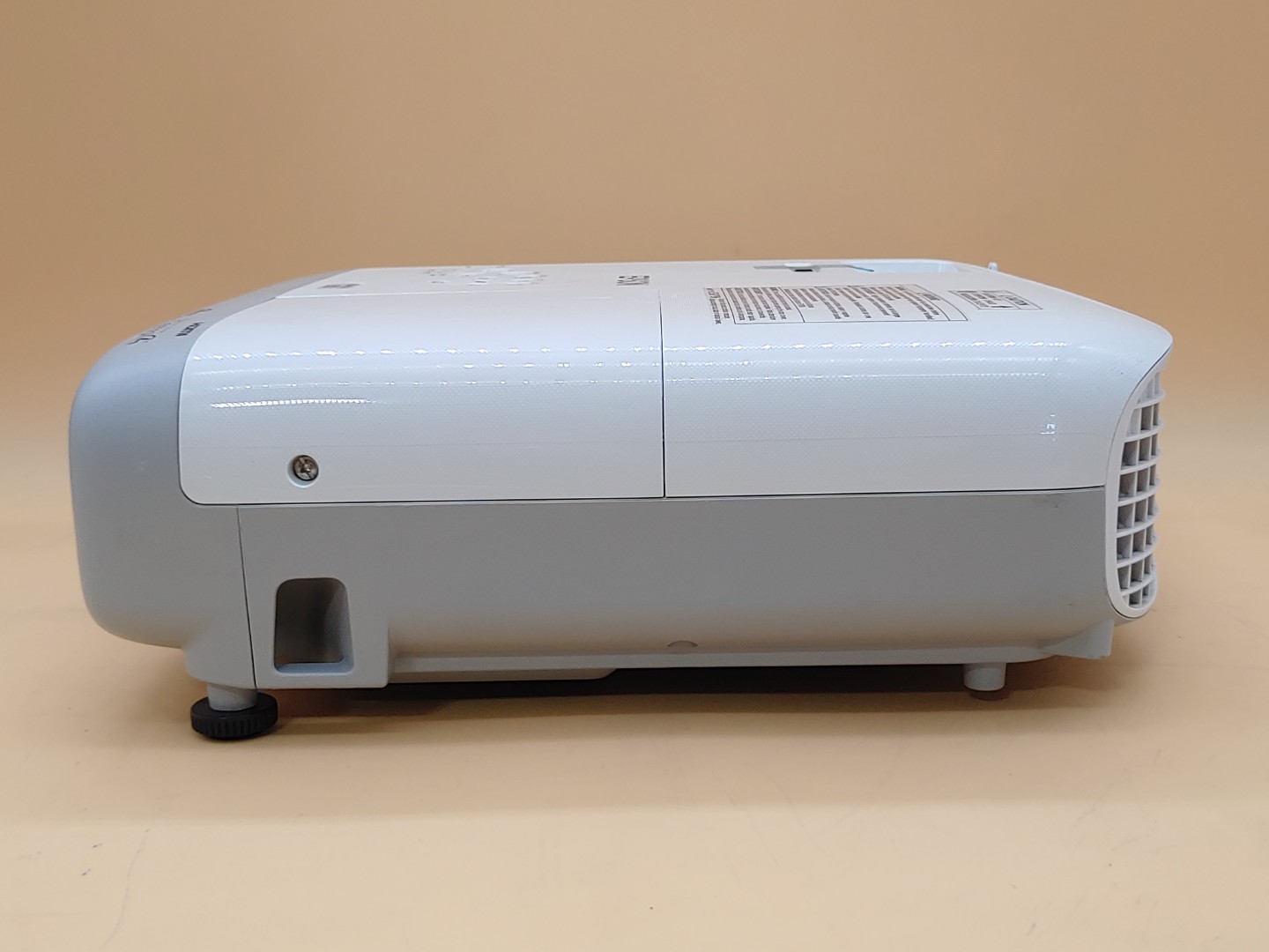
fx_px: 1613
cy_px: 476
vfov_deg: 32.9
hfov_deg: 42.9
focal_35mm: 44
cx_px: 634
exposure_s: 1/105
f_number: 1.8
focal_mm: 4.36
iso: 50
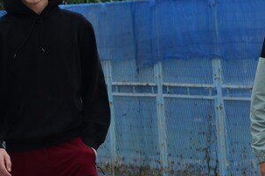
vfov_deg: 3.3
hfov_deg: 4.9
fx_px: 3106
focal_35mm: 422
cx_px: 1
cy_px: 90
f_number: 10
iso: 800
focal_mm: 125
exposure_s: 1/400
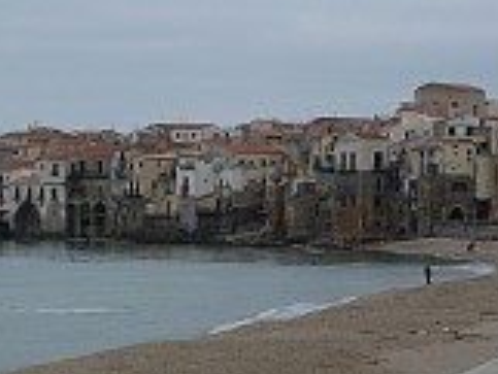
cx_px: 99
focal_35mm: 164
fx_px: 2361
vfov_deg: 9.1
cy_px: 201
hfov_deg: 12.0
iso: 100
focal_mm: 10.9
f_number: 4.5
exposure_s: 1/125
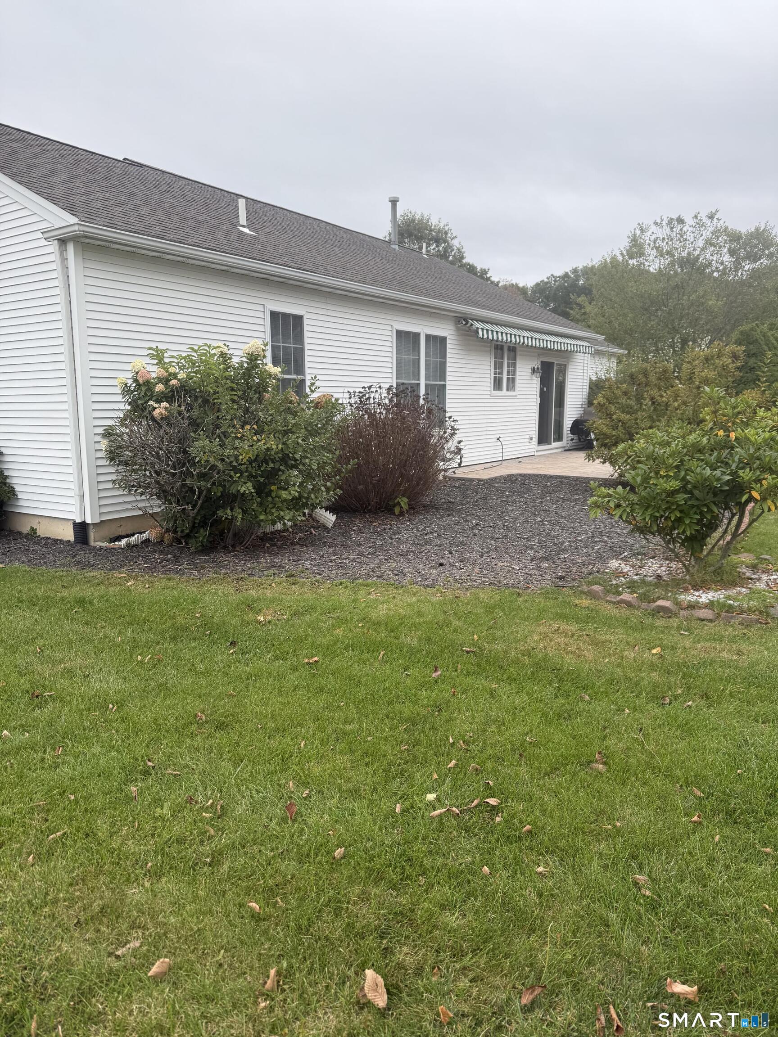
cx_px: 389
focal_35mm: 24
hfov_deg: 56.8
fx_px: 719
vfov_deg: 71.6
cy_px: 518
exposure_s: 1/387
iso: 80
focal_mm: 6.76
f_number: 1.78
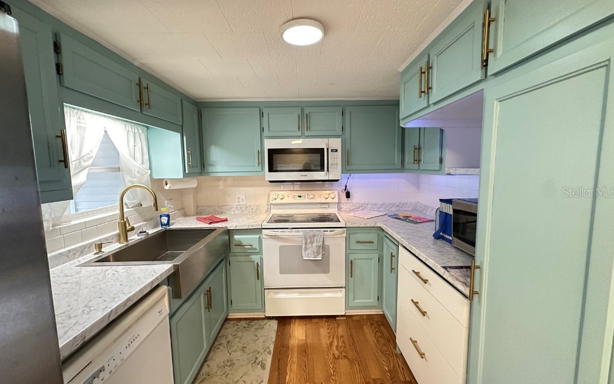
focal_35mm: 15
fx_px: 251
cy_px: 192
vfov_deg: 74.8
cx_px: 309
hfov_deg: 101.5
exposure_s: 1/60
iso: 640
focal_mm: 2.22
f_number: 2.2
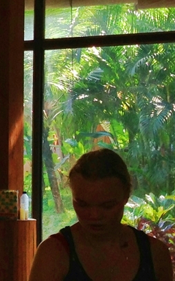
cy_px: 126
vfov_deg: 15.3
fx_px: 1047
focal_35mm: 137
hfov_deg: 8.6
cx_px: -268
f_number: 2.4
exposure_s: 1/120
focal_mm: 4.13
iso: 64
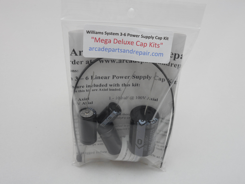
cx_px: 122
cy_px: 92
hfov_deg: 42.9
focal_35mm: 44
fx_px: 311
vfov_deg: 32.9
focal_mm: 7.9
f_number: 4.7
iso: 110
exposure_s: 1/30
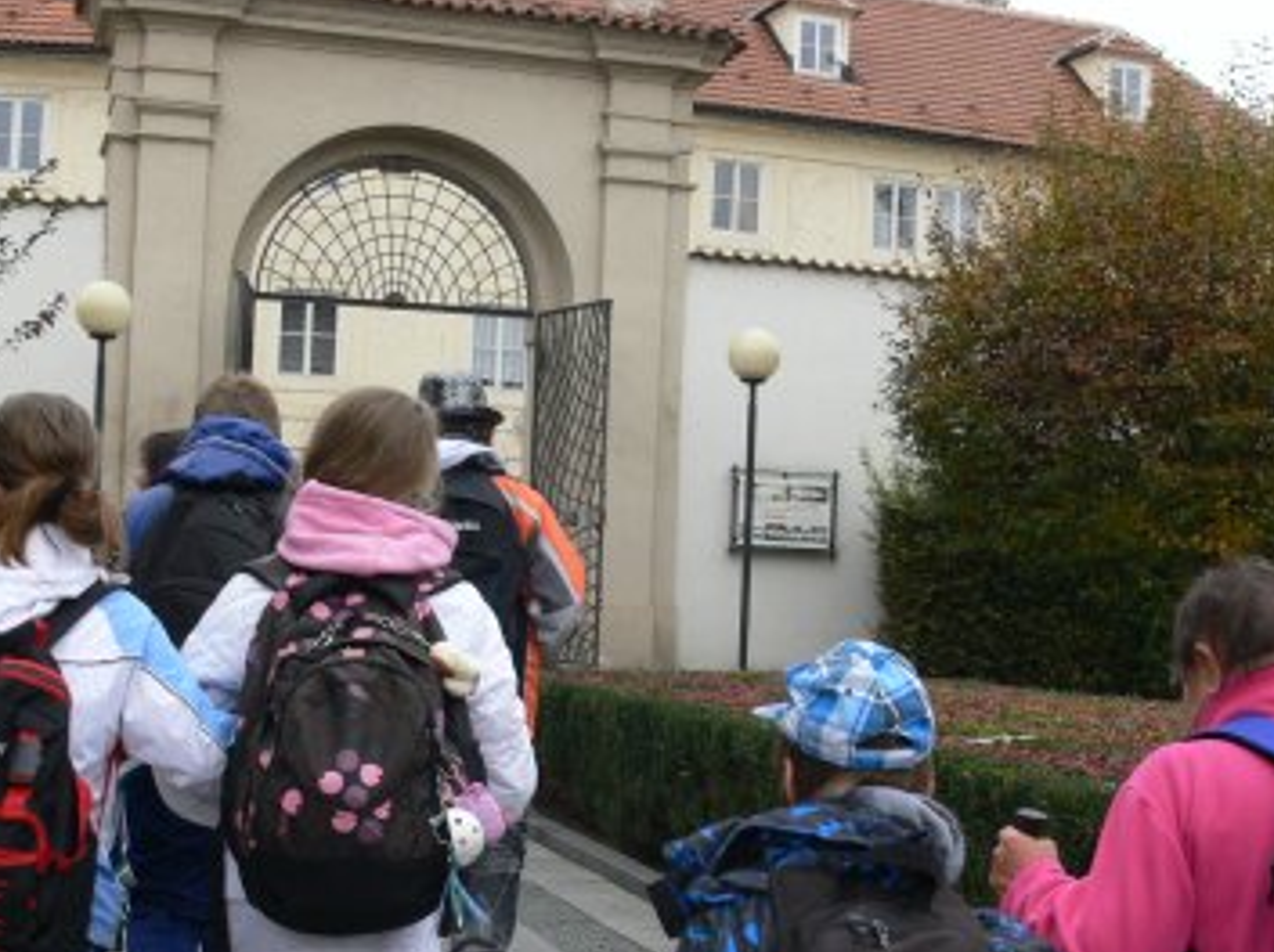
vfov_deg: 26.9
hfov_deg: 35.5
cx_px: 556
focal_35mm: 54
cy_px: 591
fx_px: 1985
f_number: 4.5
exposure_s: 1/100
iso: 100
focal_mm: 7.4
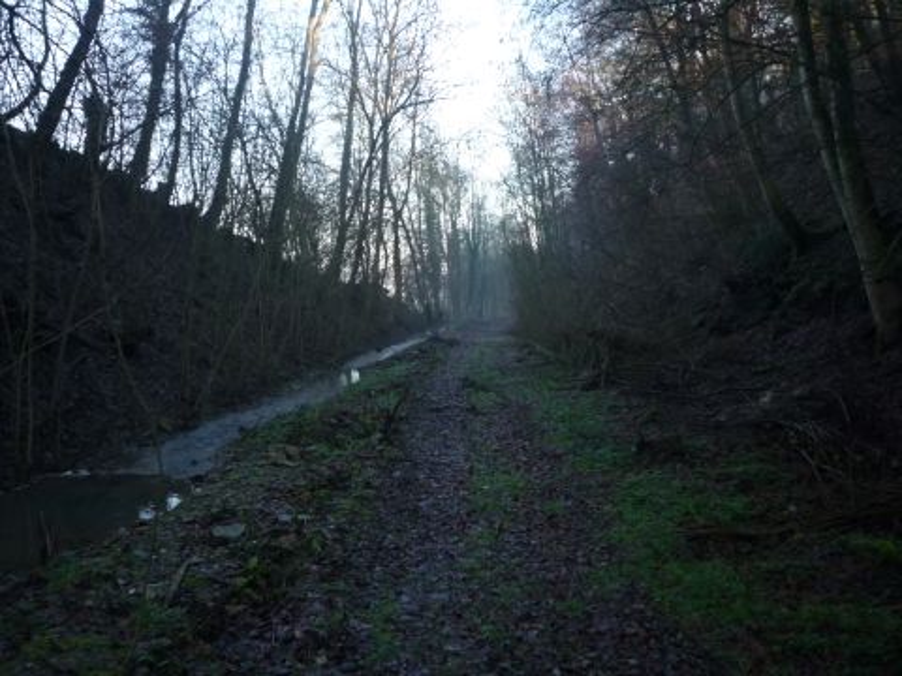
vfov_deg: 44.2
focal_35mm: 32
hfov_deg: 56.8
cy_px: 338
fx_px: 834
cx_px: 451
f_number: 3.3
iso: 200
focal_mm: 5.2
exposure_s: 1/125
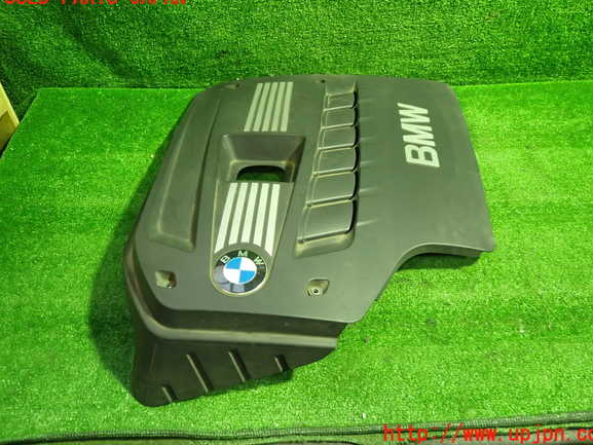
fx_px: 445
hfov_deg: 67.3
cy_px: 216
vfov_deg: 53.1
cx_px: 307
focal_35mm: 26
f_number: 2
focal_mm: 4.5
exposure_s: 1/30
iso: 400
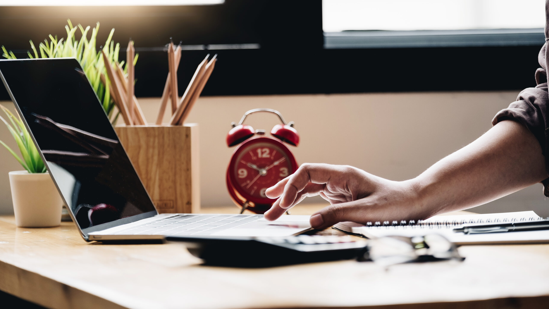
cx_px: 274
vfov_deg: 6.5
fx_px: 2737
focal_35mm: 188
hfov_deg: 11.5
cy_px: 127
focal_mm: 119.2
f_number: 2.8
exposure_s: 1/240
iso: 200
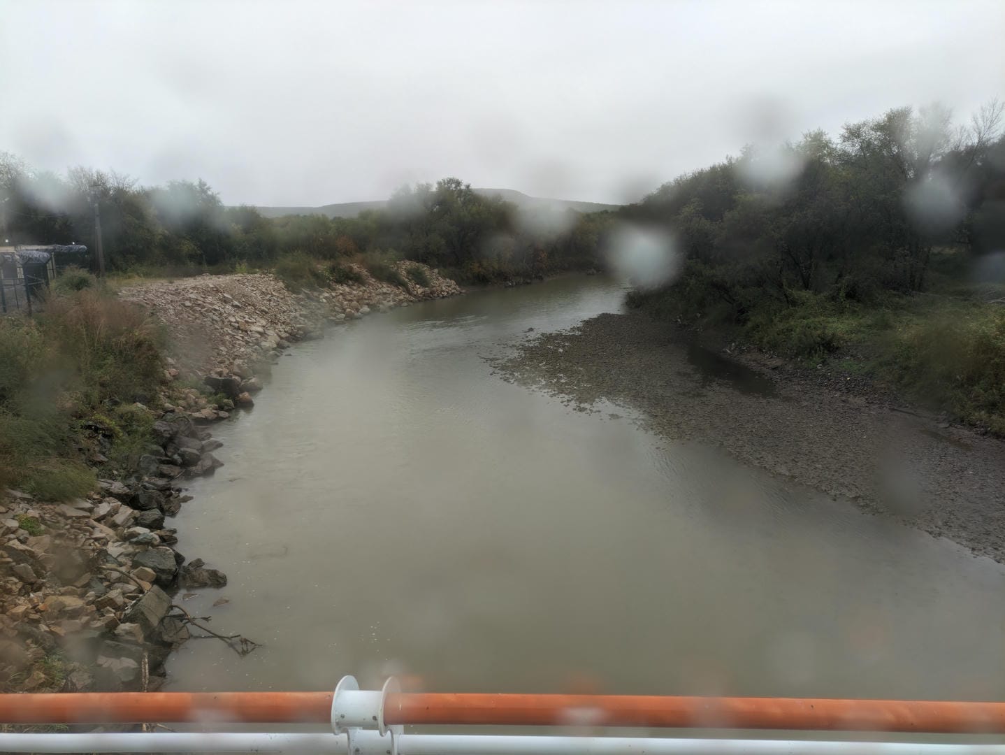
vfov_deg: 54.9
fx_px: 726
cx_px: 502
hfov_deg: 69.4
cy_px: 378
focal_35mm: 25
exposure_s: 1/233
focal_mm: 5.43
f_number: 1.89
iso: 68
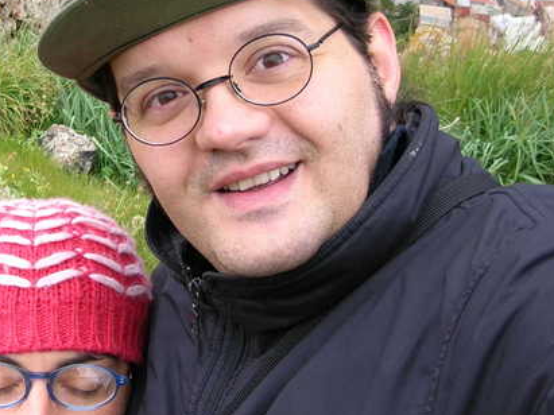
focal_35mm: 70
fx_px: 1120
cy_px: 146
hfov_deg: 27.0
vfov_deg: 20.9
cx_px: 73
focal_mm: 6
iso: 50
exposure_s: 1/47.3
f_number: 2.7
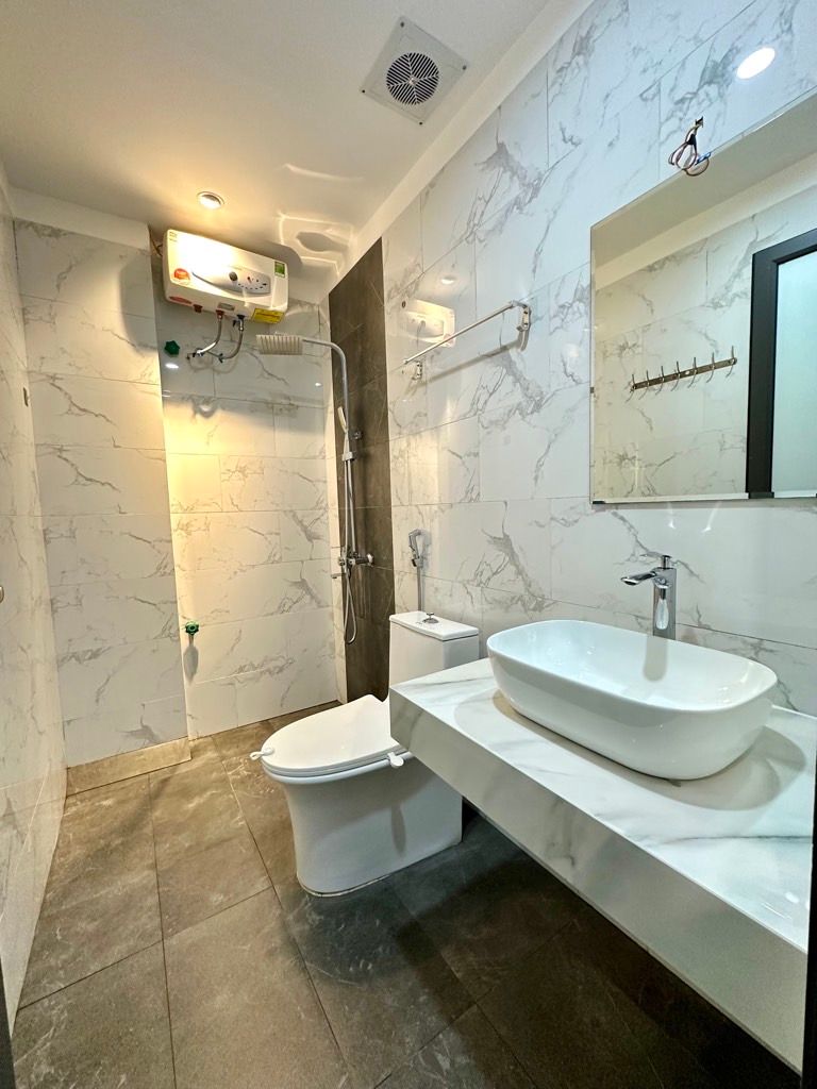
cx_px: 408
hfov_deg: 85.7
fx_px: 441
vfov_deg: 102.1
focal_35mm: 14
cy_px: 544
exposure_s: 1/50
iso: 320
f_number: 2.2
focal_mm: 2.22
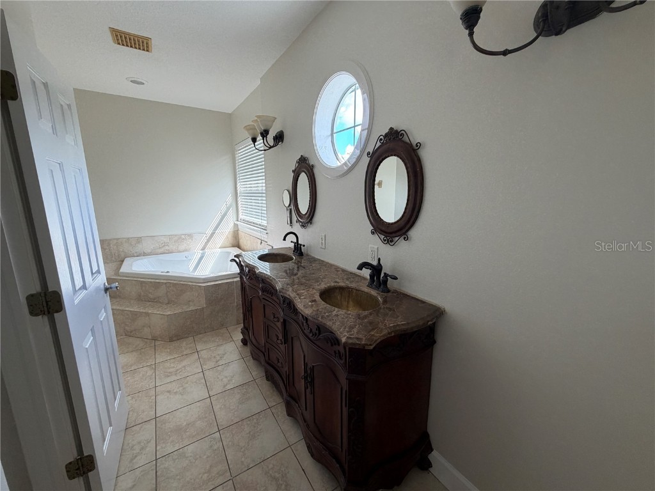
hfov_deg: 102.1
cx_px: 328
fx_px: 265
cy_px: 246
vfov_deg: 85.7
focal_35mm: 14
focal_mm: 2.22
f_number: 2.2
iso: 125
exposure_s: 1/121
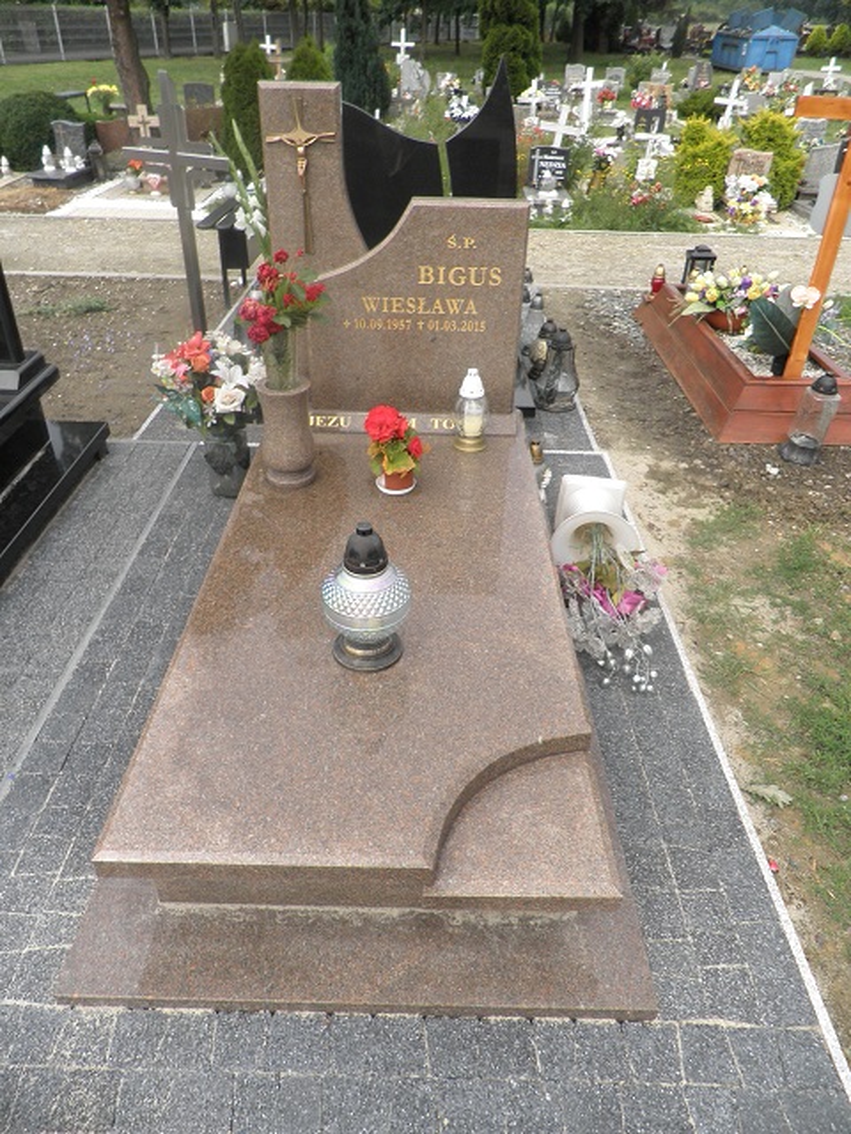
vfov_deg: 71.6
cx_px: 426
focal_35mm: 24
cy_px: 567
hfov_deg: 56.8
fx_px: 787
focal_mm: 4.3
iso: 64
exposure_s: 1/80
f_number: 8.3
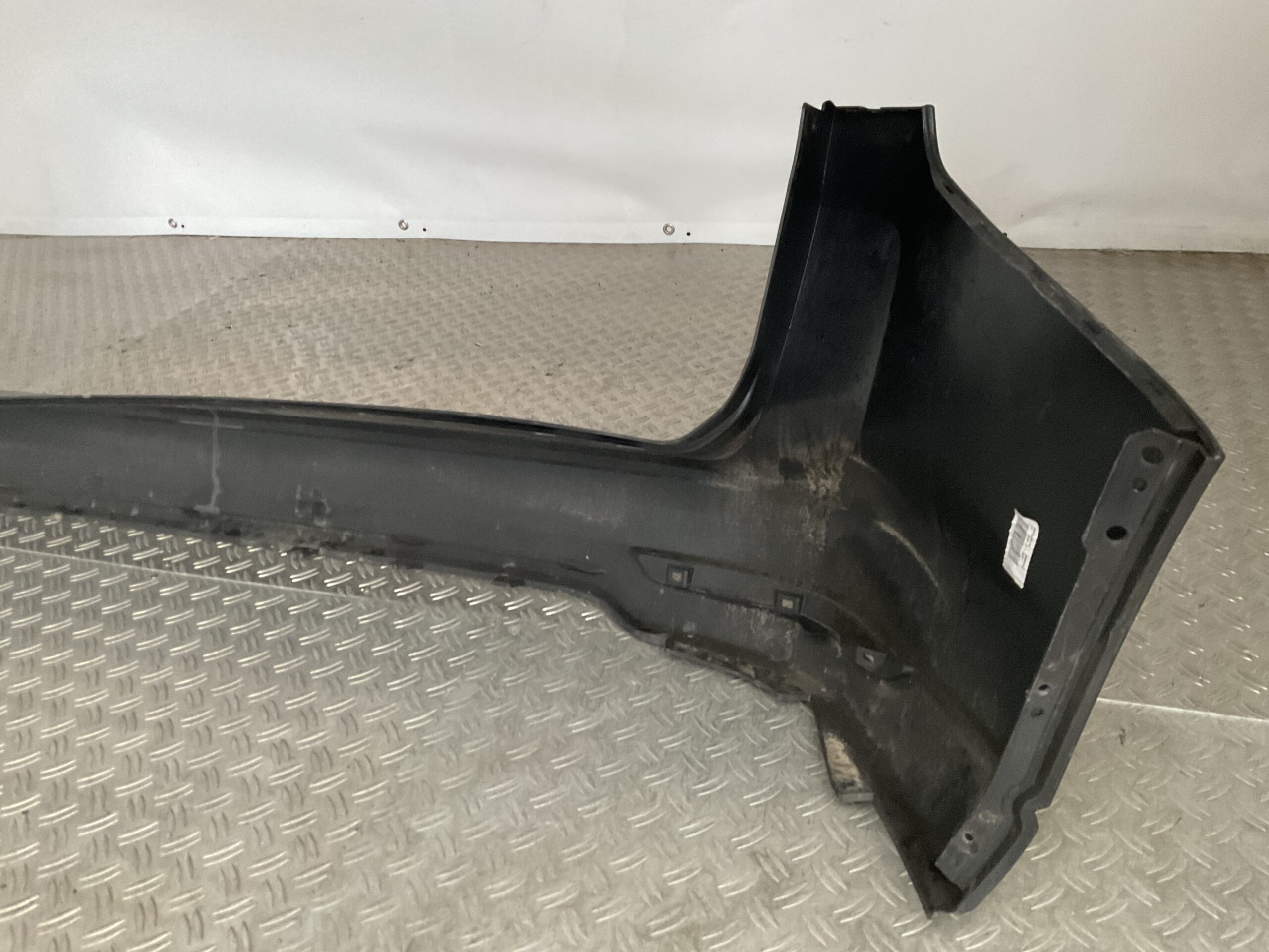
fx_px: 1063
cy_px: 476
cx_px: 634
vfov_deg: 48.2
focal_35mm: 29
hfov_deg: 61.7
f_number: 1.8
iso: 200
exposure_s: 1/50
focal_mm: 3
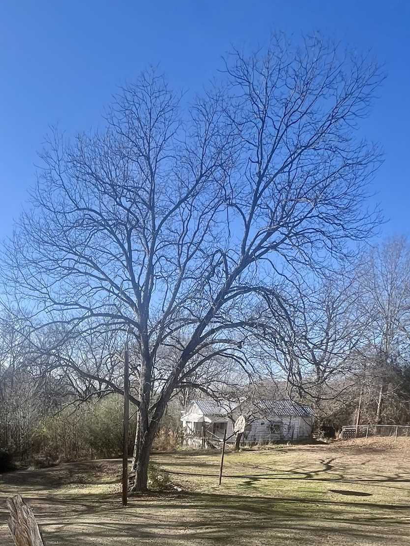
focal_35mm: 27
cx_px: 78
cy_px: 503
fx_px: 426
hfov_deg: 48.3
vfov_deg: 55.5
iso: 32
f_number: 1.8
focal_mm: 1.57
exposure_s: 1/531
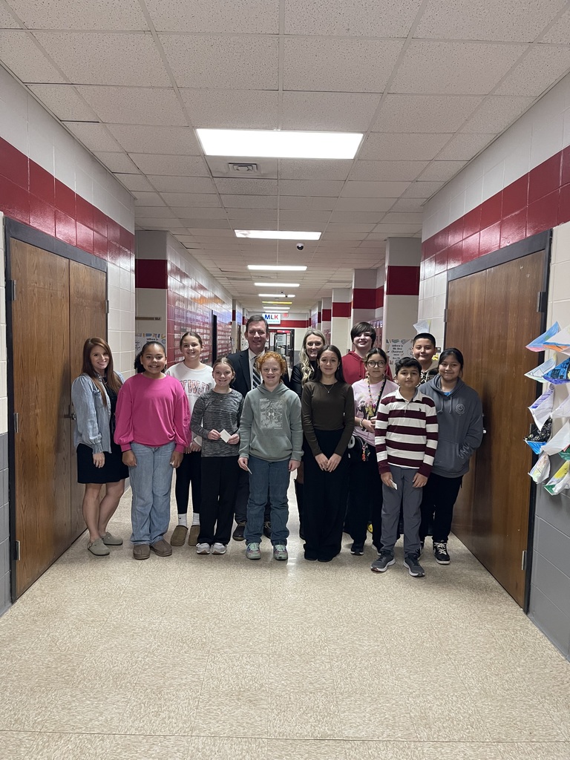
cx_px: 285
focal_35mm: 25
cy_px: 380
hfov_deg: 54.9
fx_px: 549
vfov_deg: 69.4
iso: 400
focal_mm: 5.1
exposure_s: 1/60
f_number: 1.6
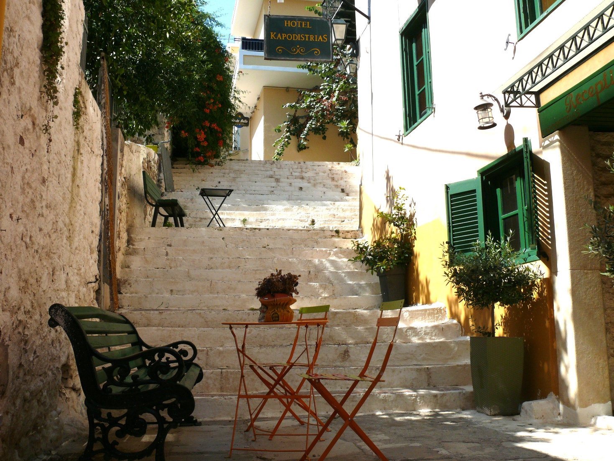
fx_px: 621
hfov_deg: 52.6
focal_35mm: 35
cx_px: 307
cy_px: 230
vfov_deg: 40.7
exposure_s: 1/200
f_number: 5.6
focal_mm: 7.4
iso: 100
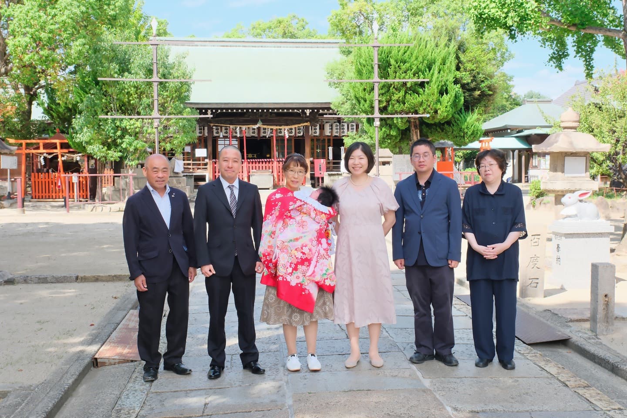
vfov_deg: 35.9
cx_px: 314
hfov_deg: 51.9
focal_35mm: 37
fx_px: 644
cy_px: 209
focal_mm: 24.7
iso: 800
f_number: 8
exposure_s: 1/250
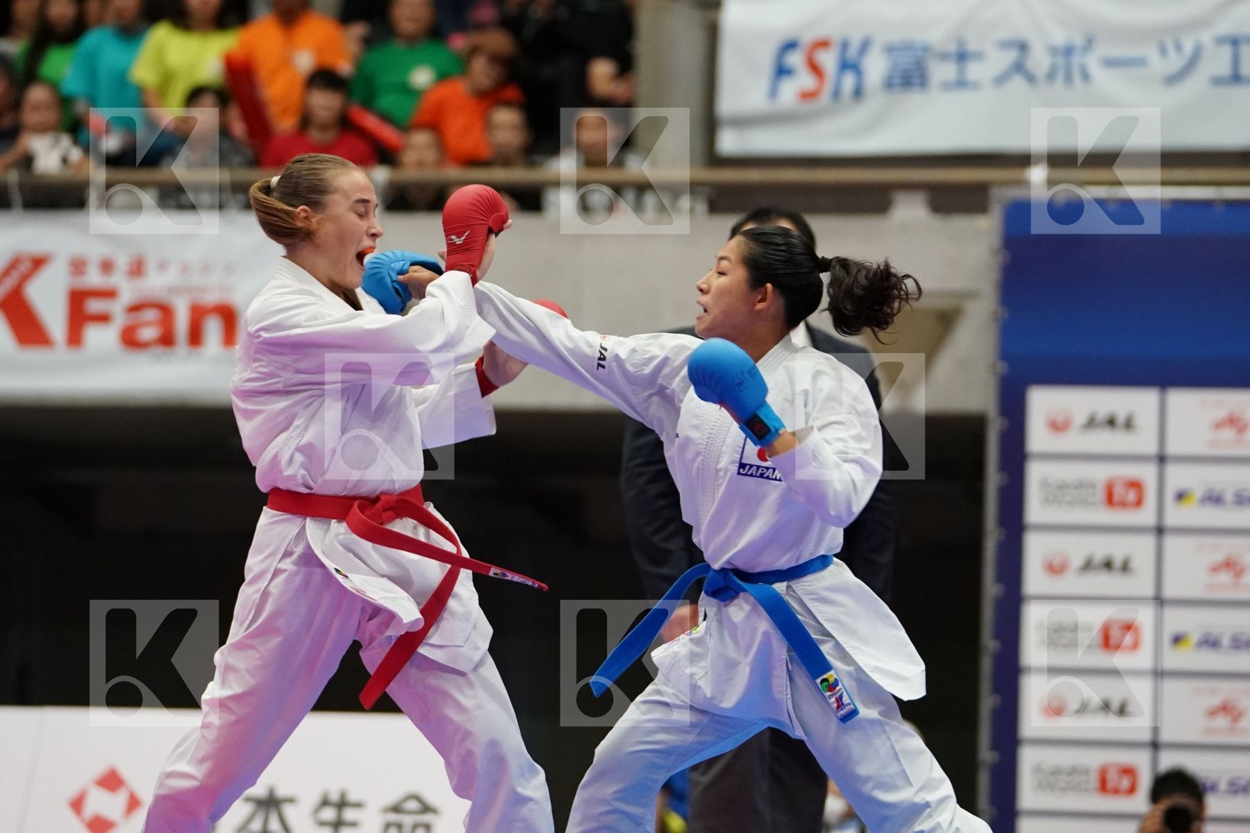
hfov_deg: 10.3
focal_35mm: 199
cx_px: 625
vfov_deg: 6.9
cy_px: 416
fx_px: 6909
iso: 4000
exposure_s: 1/1000
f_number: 2.8
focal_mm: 133
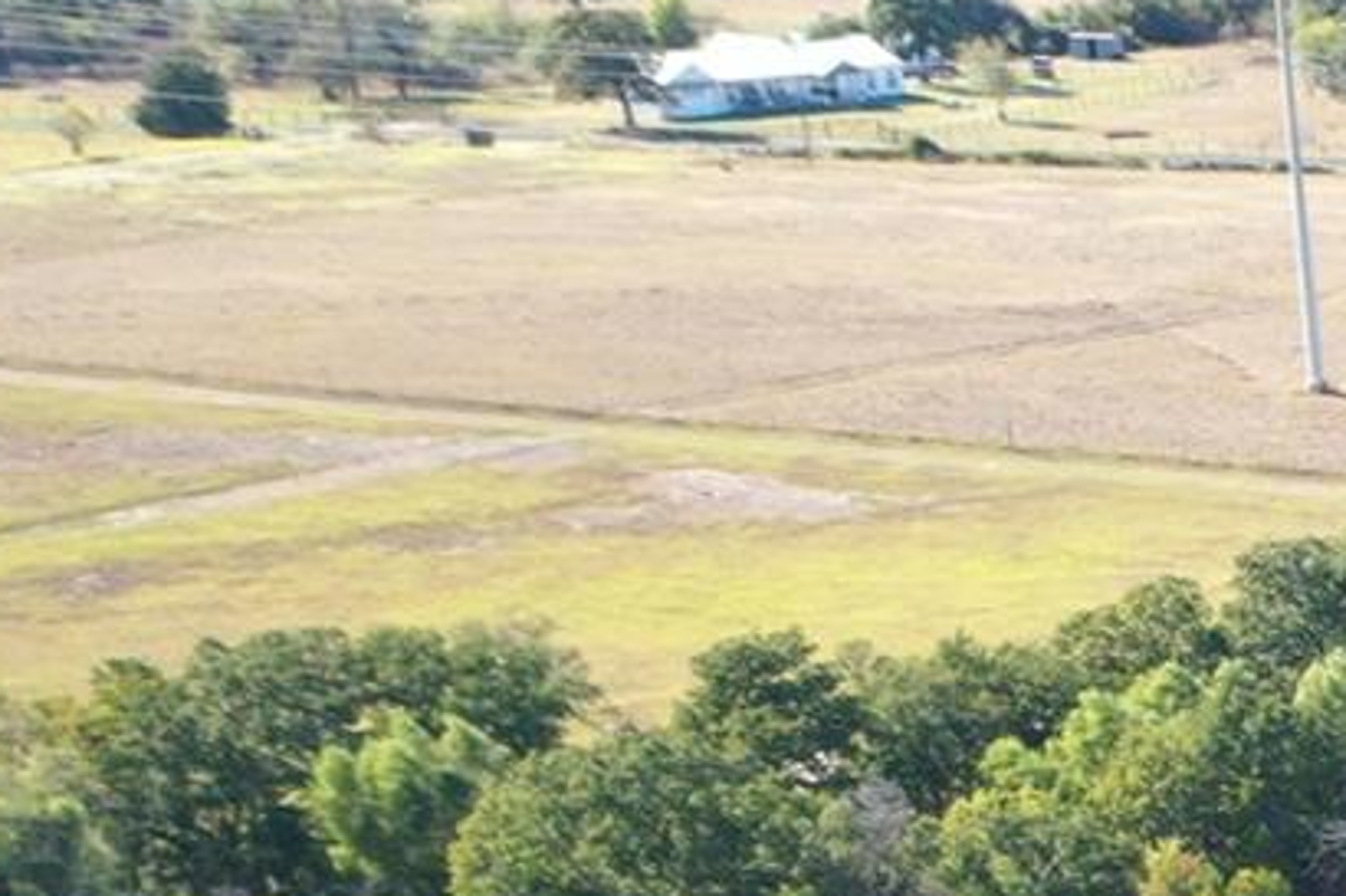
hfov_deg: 12.7
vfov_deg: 9.1
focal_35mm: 140
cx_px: 2741
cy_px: 1872
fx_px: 5232
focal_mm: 10.26
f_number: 2.8
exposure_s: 1/30
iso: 160
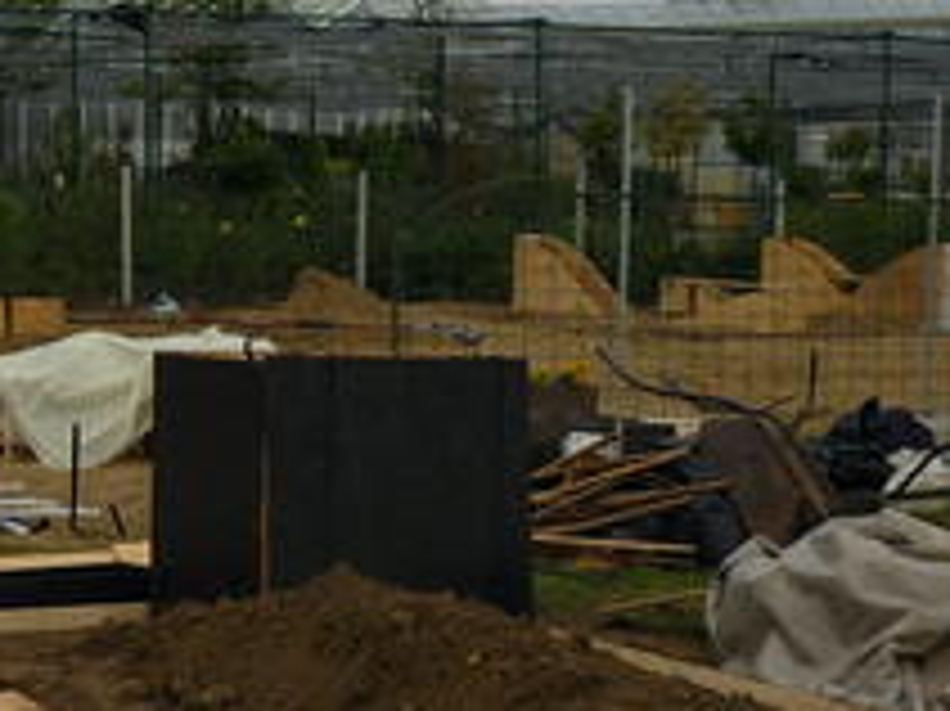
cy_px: 504
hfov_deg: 19.5
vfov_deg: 14.7
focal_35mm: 100
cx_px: 216
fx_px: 2743
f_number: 2.8
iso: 80
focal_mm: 5.5
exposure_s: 1/400
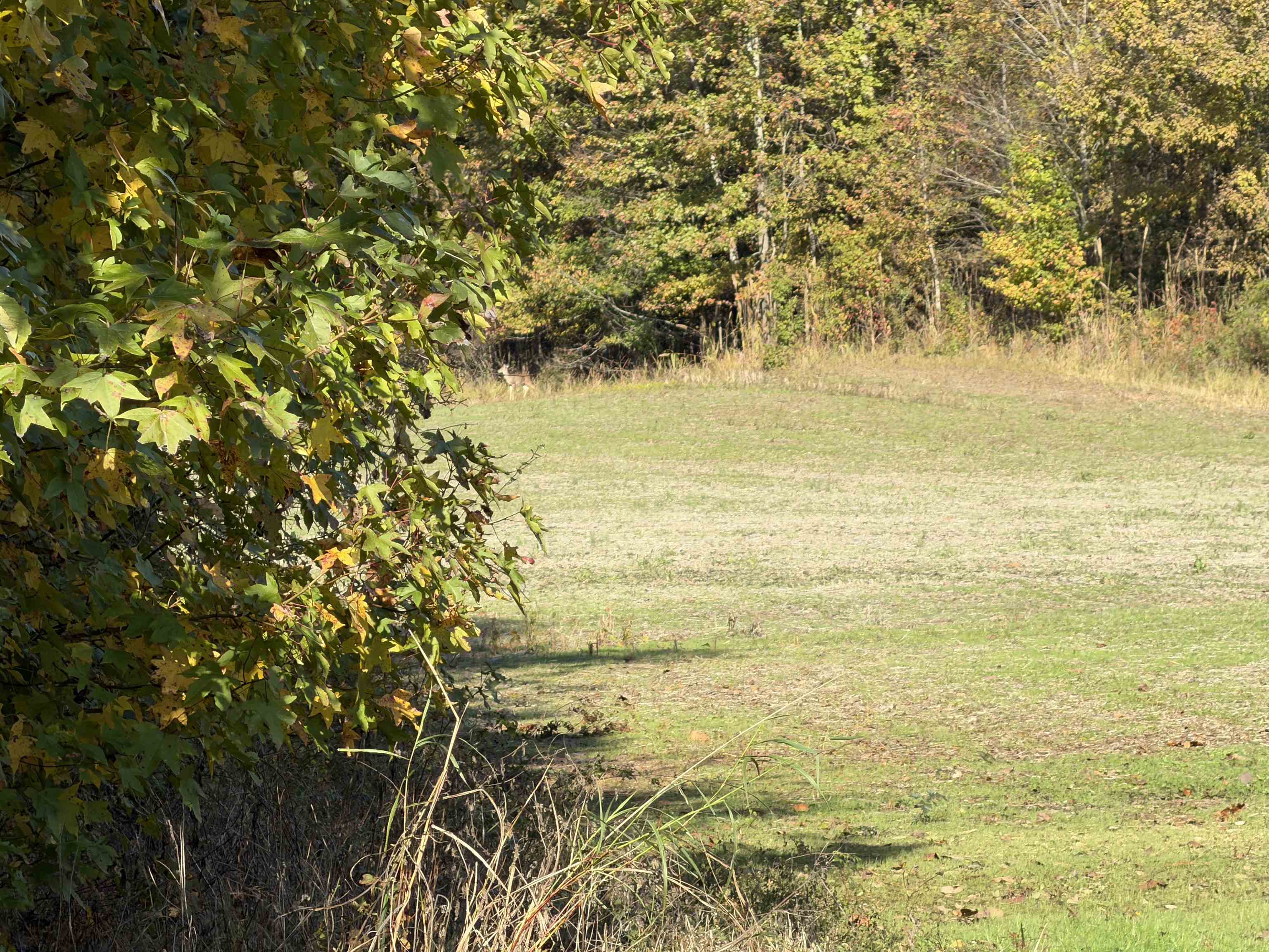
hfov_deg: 9.9
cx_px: 634
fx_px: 7332
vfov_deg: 7.4
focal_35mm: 200
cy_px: 476
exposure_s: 1/631
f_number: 2.8
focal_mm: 16.89
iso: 40
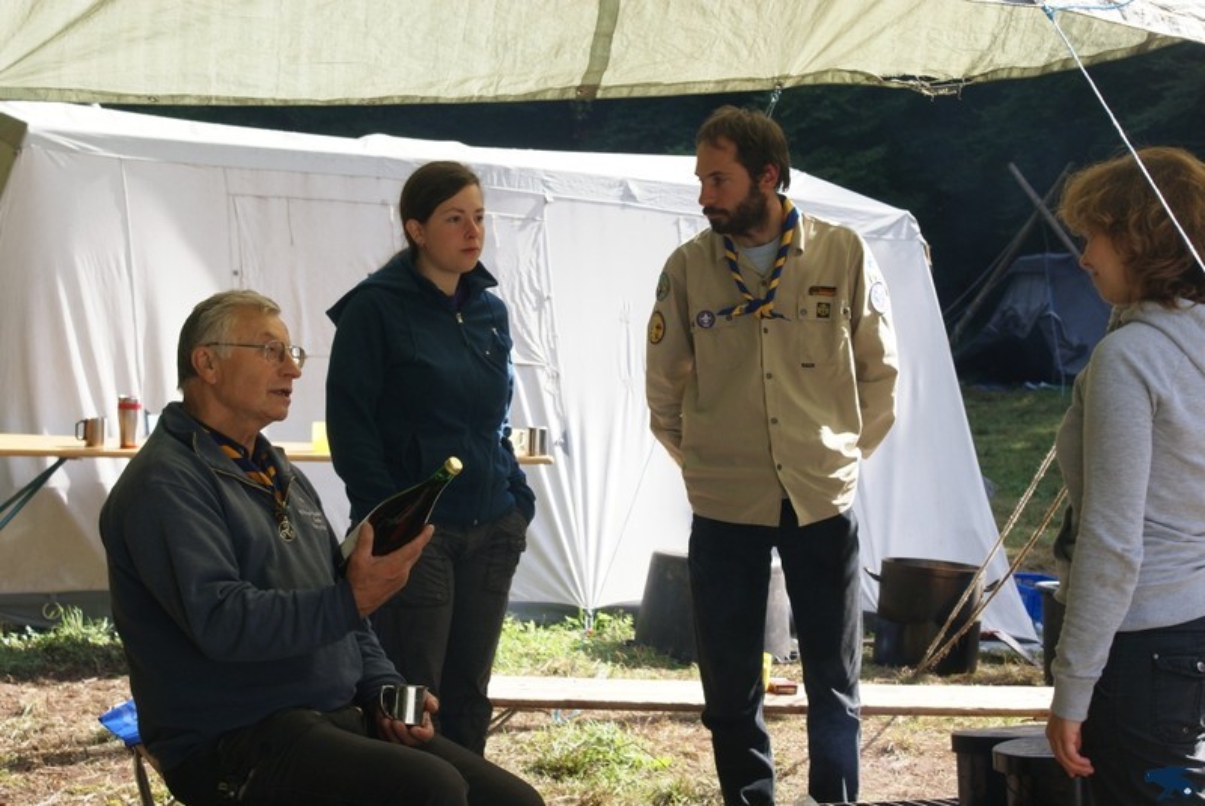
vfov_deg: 18.2
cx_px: 602
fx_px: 2513
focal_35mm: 75
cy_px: 403
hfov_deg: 27.0
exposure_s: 1/160
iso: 100
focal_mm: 50
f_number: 8
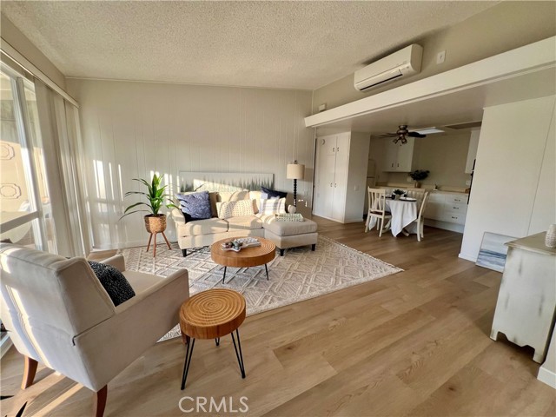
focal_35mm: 13
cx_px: 278
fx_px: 209
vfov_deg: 89.9
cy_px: 208
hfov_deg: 106.2
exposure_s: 1/99
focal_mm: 1.57
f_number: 1.8
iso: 50
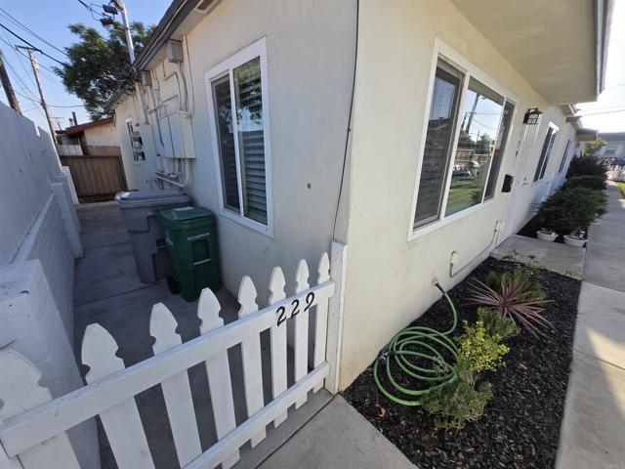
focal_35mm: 13
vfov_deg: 89.9
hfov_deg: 106.2
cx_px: 312
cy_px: 234
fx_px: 235
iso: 25
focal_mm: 1.7
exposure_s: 1/580
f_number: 2.2
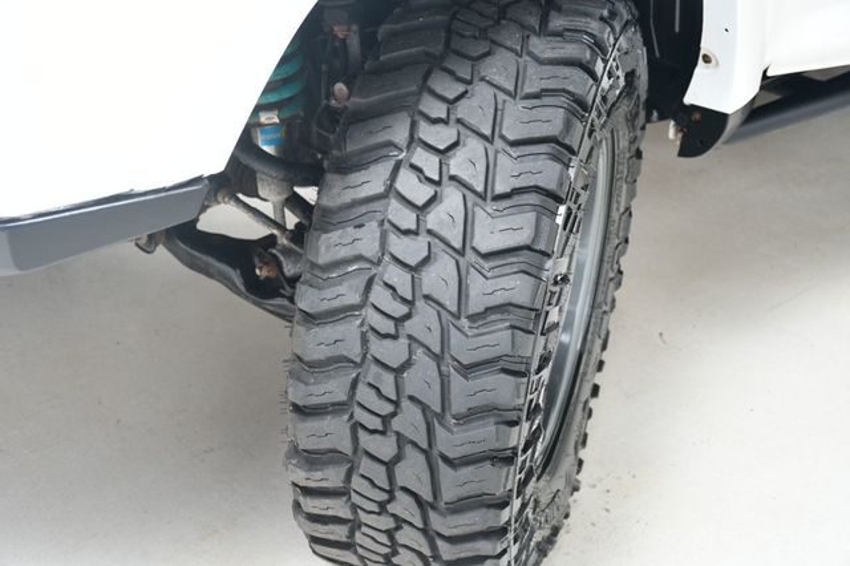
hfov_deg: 35.1
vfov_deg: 23.8
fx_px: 1345
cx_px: 425
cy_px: 283
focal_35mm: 57
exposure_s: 1/160
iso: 100
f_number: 4.2
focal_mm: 38
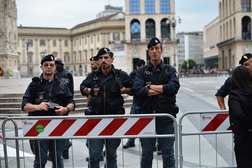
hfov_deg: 39.6
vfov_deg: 27.0
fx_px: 350
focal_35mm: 50
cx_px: 126
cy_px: 84
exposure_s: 1/4000
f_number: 2.8
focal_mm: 50
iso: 400
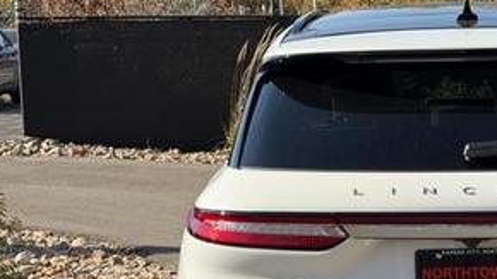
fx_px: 1199
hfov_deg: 23.0
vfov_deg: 13.1
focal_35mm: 91
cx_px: 406
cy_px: 270
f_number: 1.78
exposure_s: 1/3226
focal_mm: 6.76
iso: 80
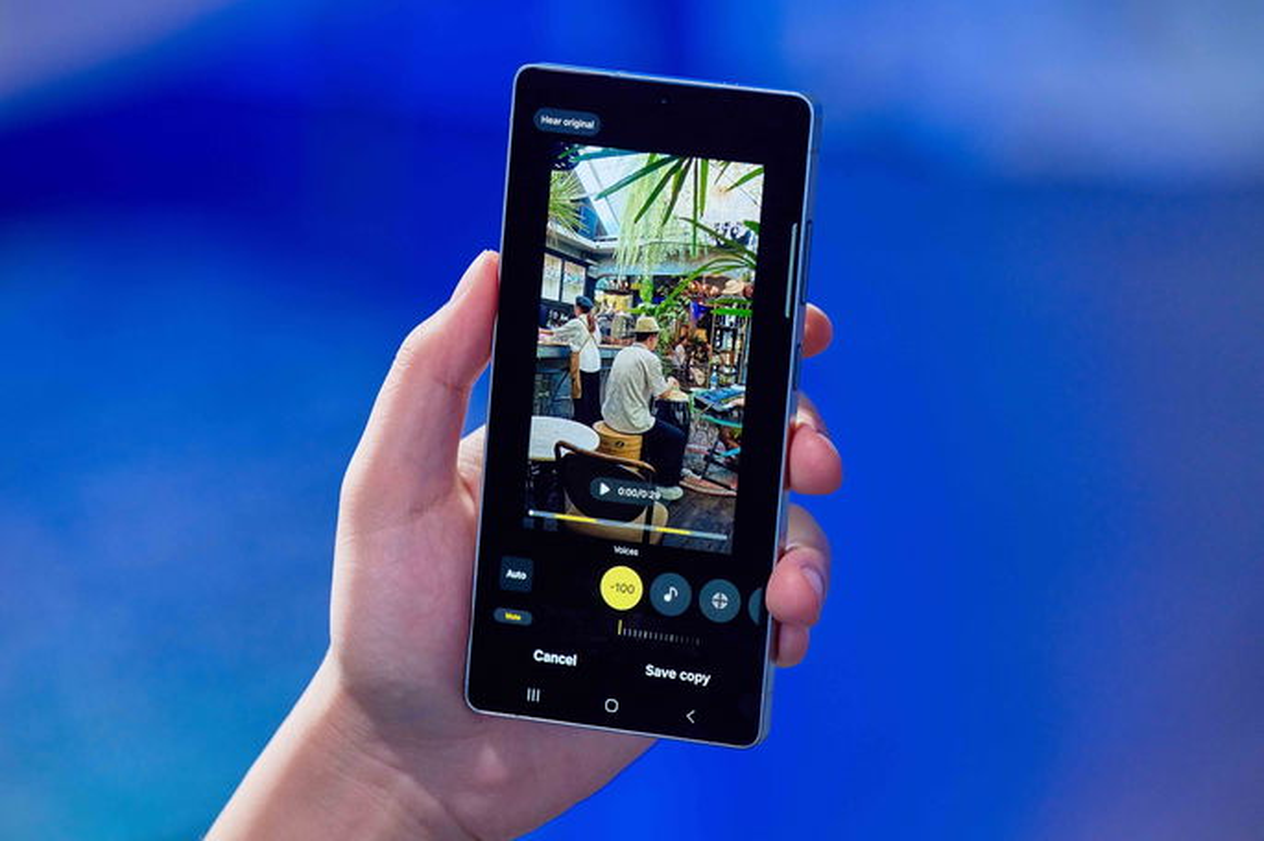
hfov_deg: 10.3
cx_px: 632
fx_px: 7019
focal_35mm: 200
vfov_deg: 6.9
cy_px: 420
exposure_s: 1/125
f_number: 5
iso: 800
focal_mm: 200
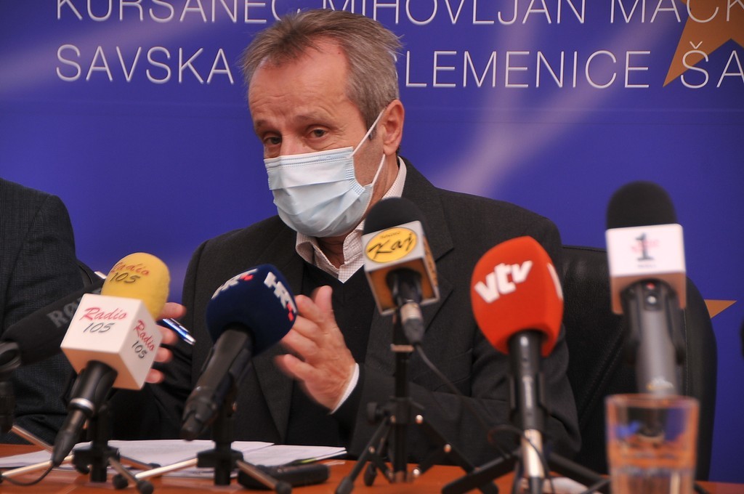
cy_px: 247
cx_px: 372
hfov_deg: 13.1
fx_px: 3251
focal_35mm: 158
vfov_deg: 8.7
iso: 250
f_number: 5.3
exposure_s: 1/60
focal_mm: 105
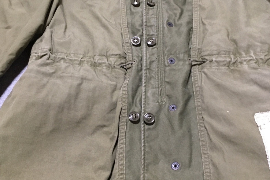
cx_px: 136
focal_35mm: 41
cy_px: 95
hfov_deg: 47.4
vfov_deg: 32.6
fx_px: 308
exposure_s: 1/17
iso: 200
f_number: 2.2
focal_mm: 4.15
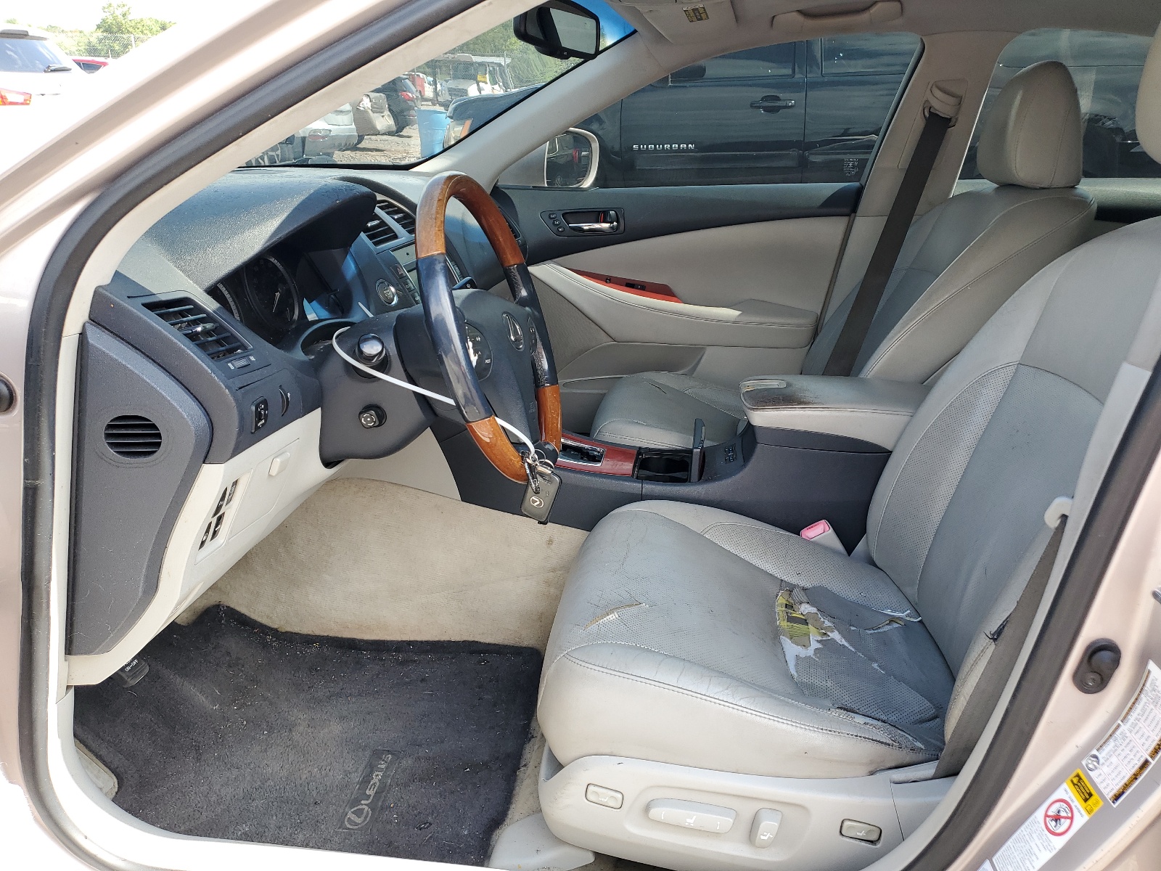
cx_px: 580
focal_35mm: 26
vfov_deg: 53.1
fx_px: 872
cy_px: 436
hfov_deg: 67.3
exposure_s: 1/312
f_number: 1.5
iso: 50
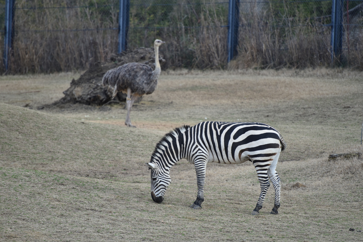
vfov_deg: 4.6
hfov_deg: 6.9
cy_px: 121
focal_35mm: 300
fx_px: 3025
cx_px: 182
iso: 400
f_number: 5.6
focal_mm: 300
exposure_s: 1/640
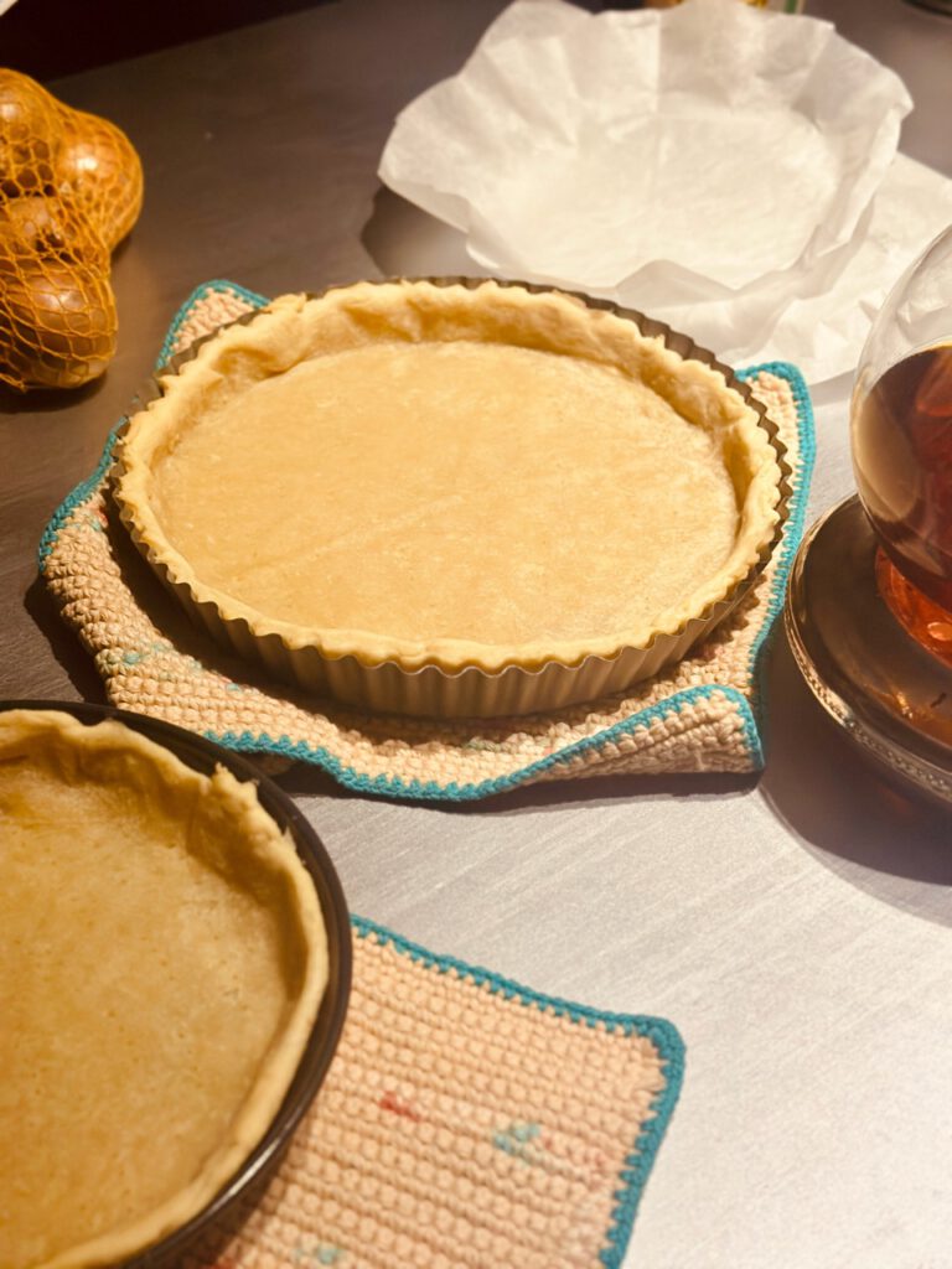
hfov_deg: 30.3
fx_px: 1760
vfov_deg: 39.7
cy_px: 634
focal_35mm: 48
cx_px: 476
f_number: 1.78
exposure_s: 1/60
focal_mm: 6.86
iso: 320
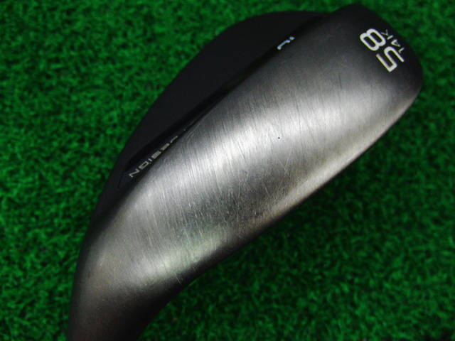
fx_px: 486
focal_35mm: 37
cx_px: 228
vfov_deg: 38.7
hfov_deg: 50.1
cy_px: 170
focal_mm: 6.42
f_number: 3.6
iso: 400
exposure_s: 1/60
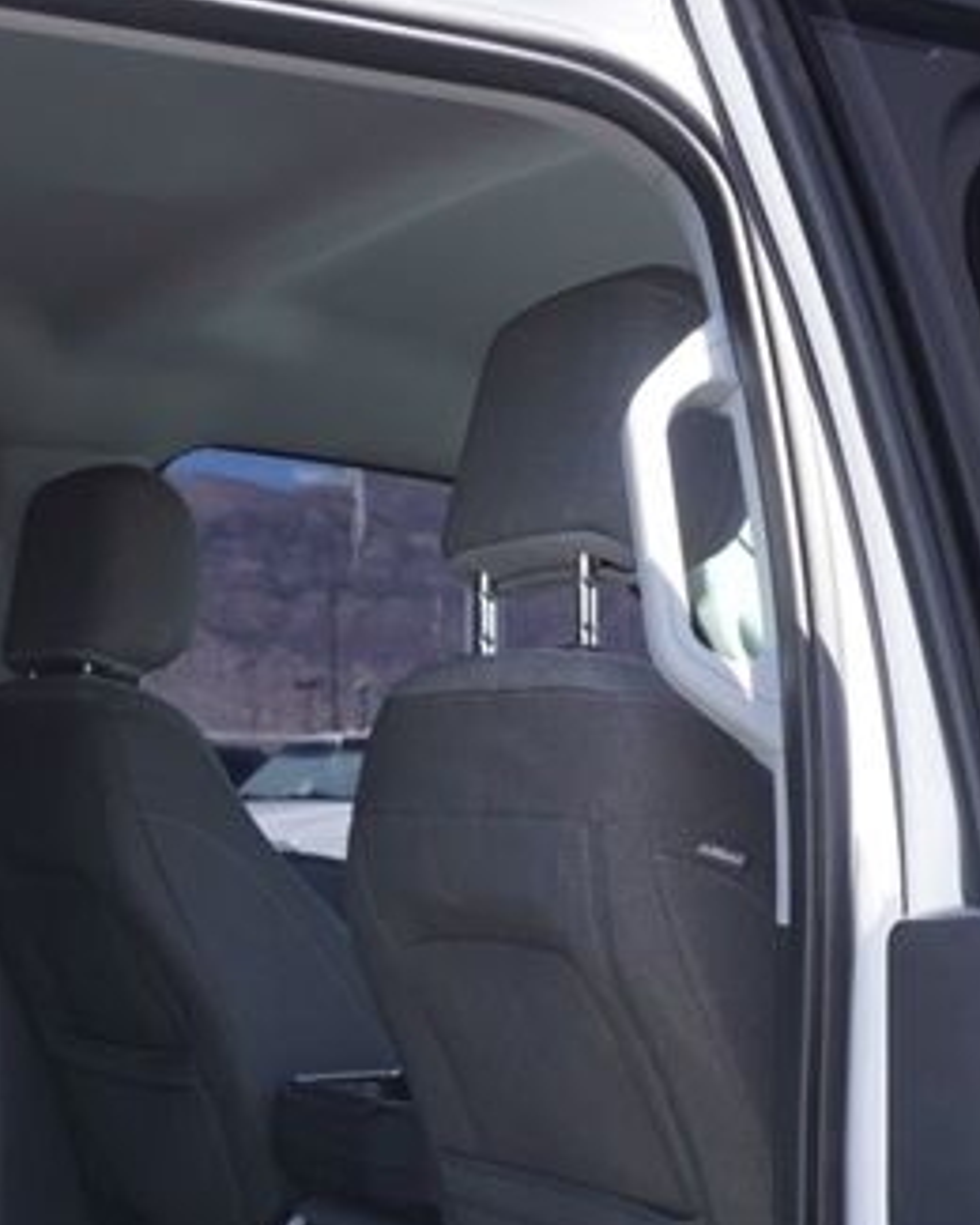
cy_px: 1153
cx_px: 498
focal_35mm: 71
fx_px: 2574
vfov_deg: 25.7
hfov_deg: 21.6
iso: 100
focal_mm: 16
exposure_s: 1/100
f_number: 5
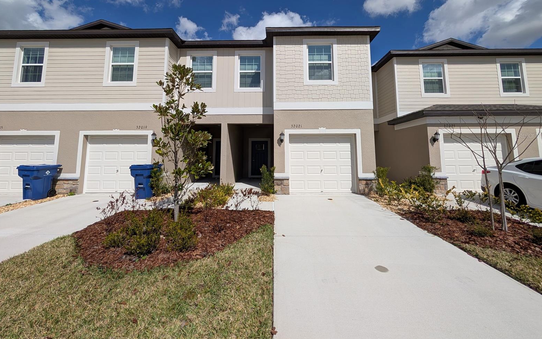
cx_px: 273
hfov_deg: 109.4
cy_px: 135
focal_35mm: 13
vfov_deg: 81.8
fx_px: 192
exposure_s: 1/5848
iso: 56
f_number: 1.7
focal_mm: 2.02
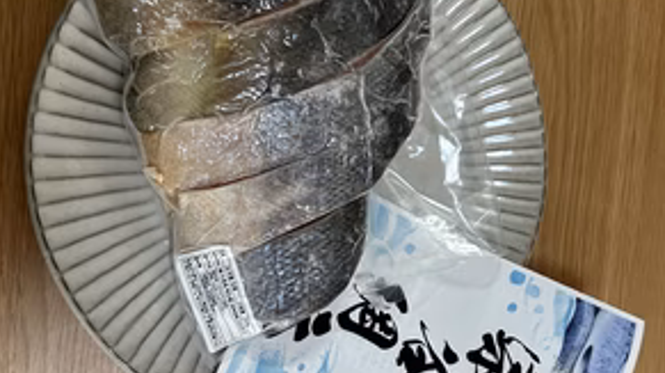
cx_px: 334
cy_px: 222
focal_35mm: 39
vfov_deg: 30.3
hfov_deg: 51.7
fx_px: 687
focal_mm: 5.7
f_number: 1.5
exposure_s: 1/60
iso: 160
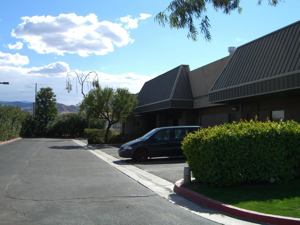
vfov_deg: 37.7
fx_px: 329
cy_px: 112
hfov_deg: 49.0
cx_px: 150
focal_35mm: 38
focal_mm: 7.9
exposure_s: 1/200
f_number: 8
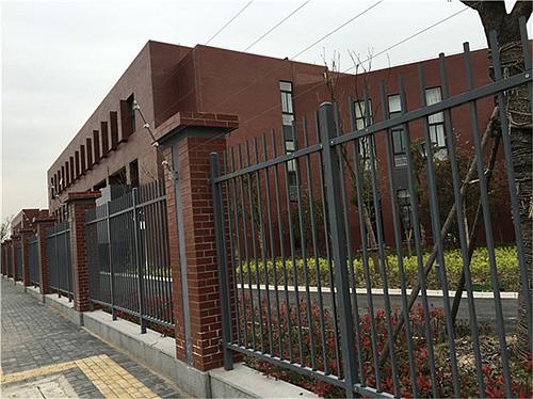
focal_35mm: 29
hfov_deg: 61.7
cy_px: 200
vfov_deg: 48.2
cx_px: 266
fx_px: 446
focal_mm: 4.15
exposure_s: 1/699
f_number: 2.2
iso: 25
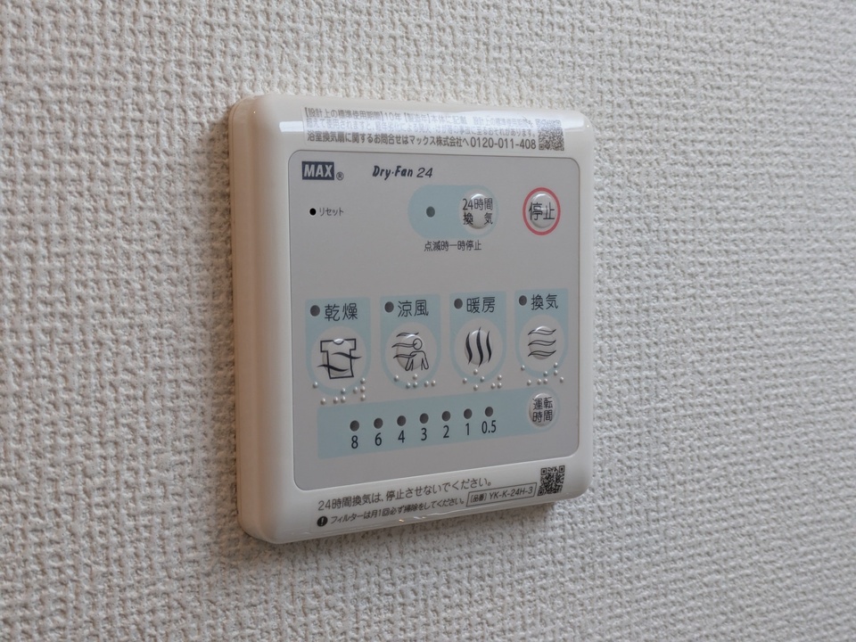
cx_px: 428
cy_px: 321
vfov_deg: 28.6
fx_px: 1261
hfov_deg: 37.5
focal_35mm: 51
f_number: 1.89
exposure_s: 1/120
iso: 178
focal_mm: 5.43
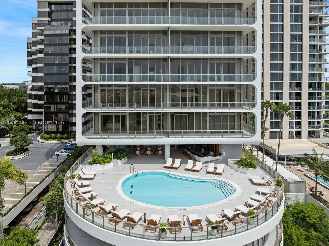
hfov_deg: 71.6
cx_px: 164
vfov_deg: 56.7
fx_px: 228
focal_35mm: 24
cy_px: 123
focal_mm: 12.29
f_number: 2.8
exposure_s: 1/1000
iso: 110
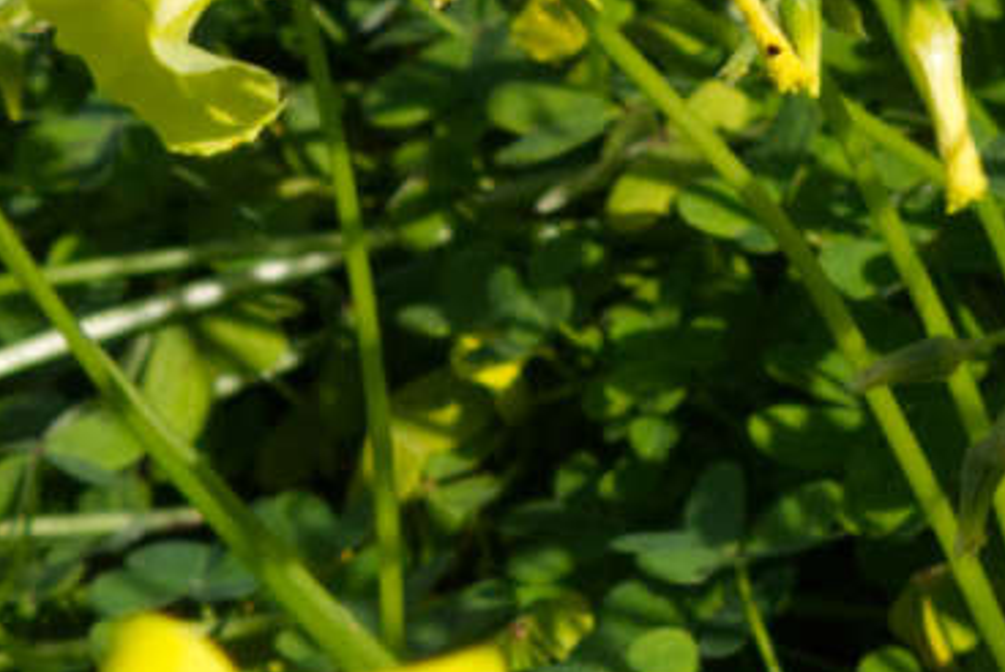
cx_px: 1980
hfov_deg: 12.4
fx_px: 4079
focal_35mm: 146
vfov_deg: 8.5
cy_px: -1012
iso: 125
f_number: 5.6
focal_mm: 10.4
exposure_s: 1/640
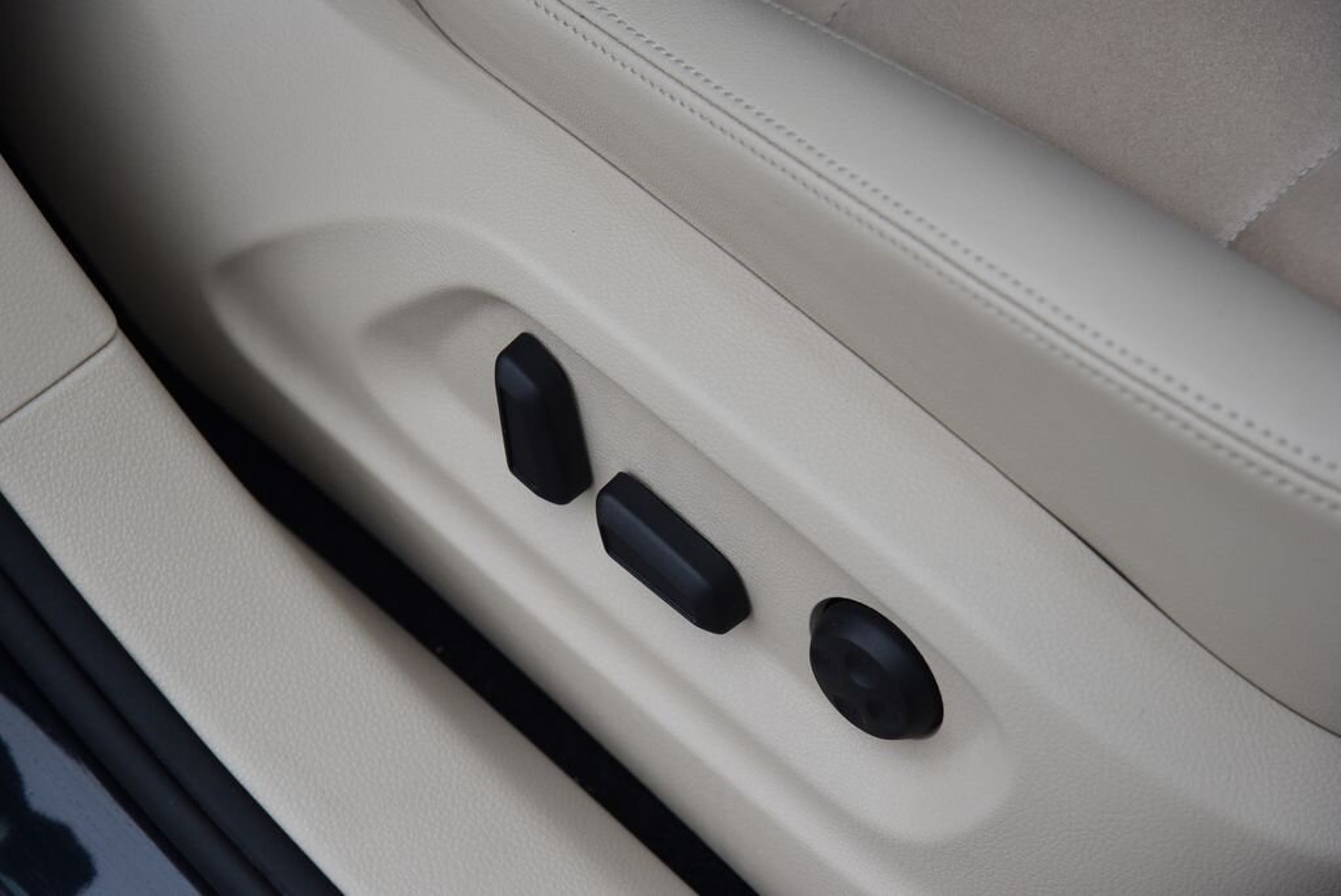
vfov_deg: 11.4
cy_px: 448
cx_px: 670
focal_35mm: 120
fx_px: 4472
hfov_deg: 17.1
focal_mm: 120
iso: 500
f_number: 6.3
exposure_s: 1/160
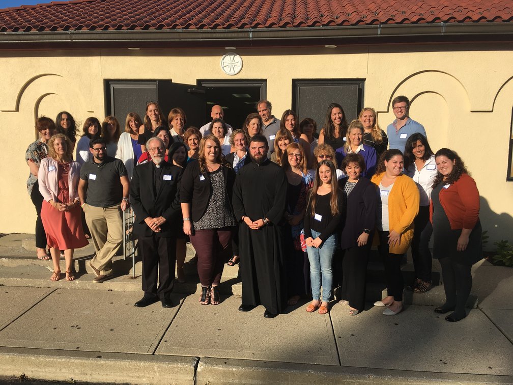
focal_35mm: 29
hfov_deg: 61.7
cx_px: 256
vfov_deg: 48.2
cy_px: 192
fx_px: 430
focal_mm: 4.15
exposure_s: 1/2024
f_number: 2.2
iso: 25
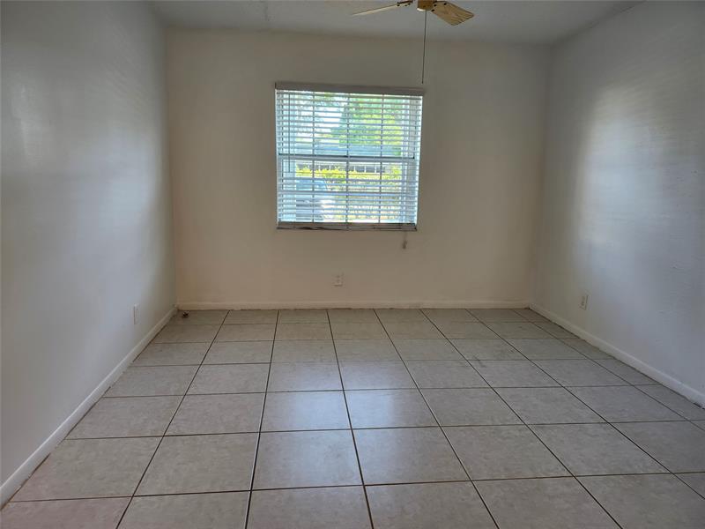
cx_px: 352
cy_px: 264
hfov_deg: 73.9
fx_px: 468
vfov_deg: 58.9
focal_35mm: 23
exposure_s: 1/120
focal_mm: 5.54
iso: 125
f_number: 1.8
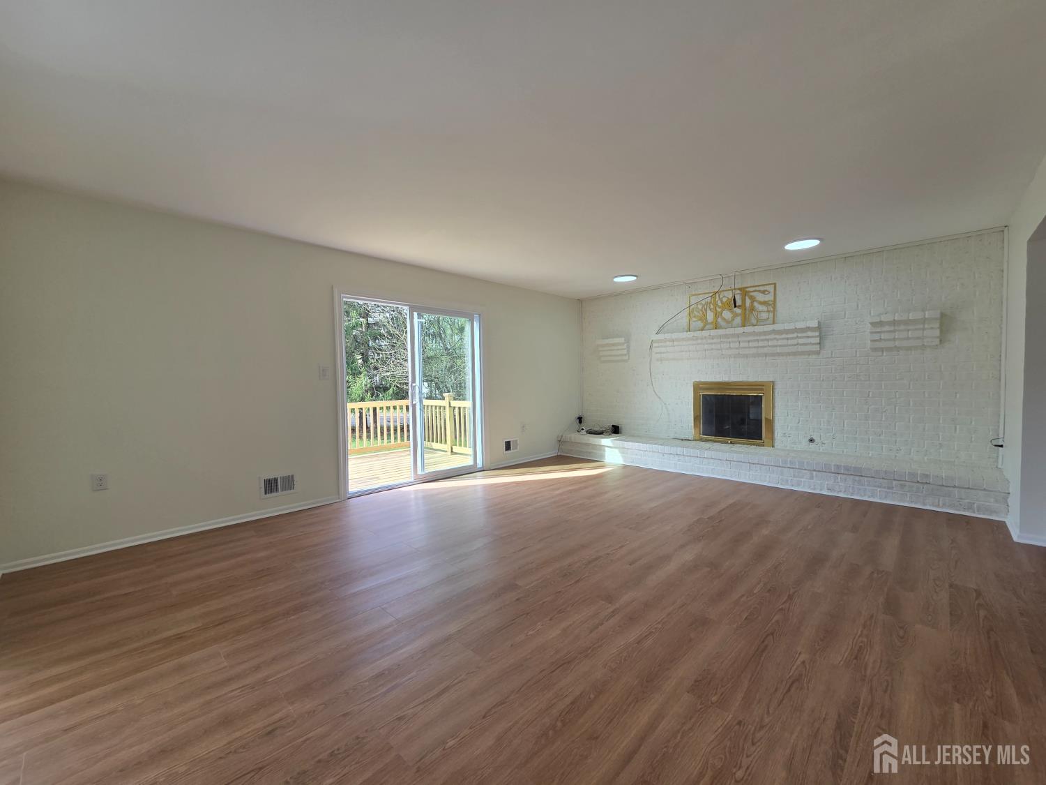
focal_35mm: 13
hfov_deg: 106.2
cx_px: 523
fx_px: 393
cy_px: 392
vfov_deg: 89.9
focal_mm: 2.2
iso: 50
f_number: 2.2
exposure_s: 1/161
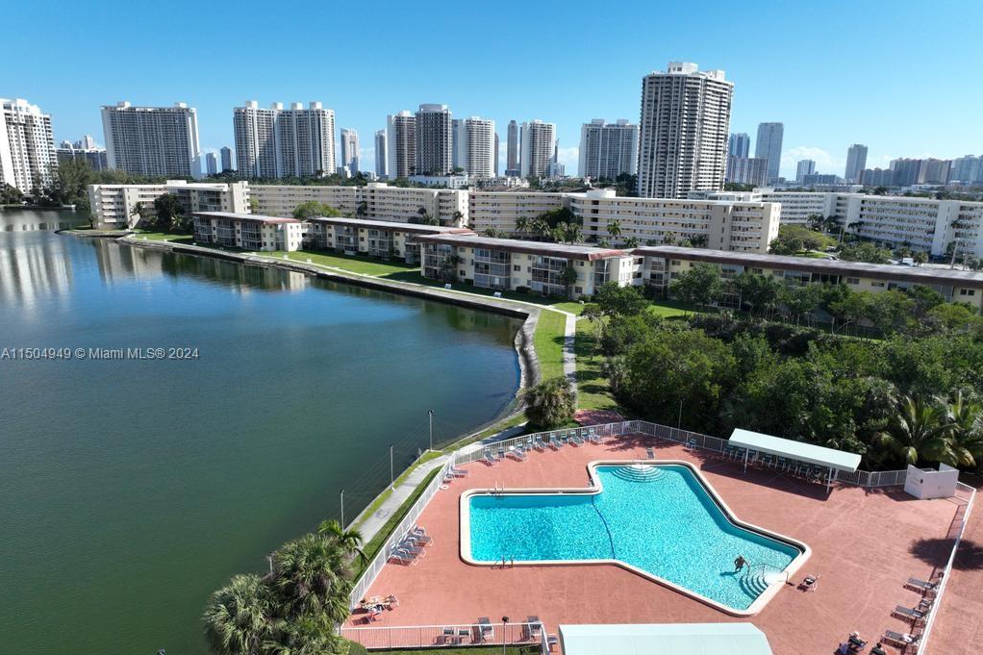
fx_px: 682
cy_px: 354
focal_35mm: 25
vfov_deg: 51.2
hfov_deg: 71.5
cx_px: 492
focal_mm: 12.29
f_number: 2.8
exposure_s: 1/2000
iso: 110
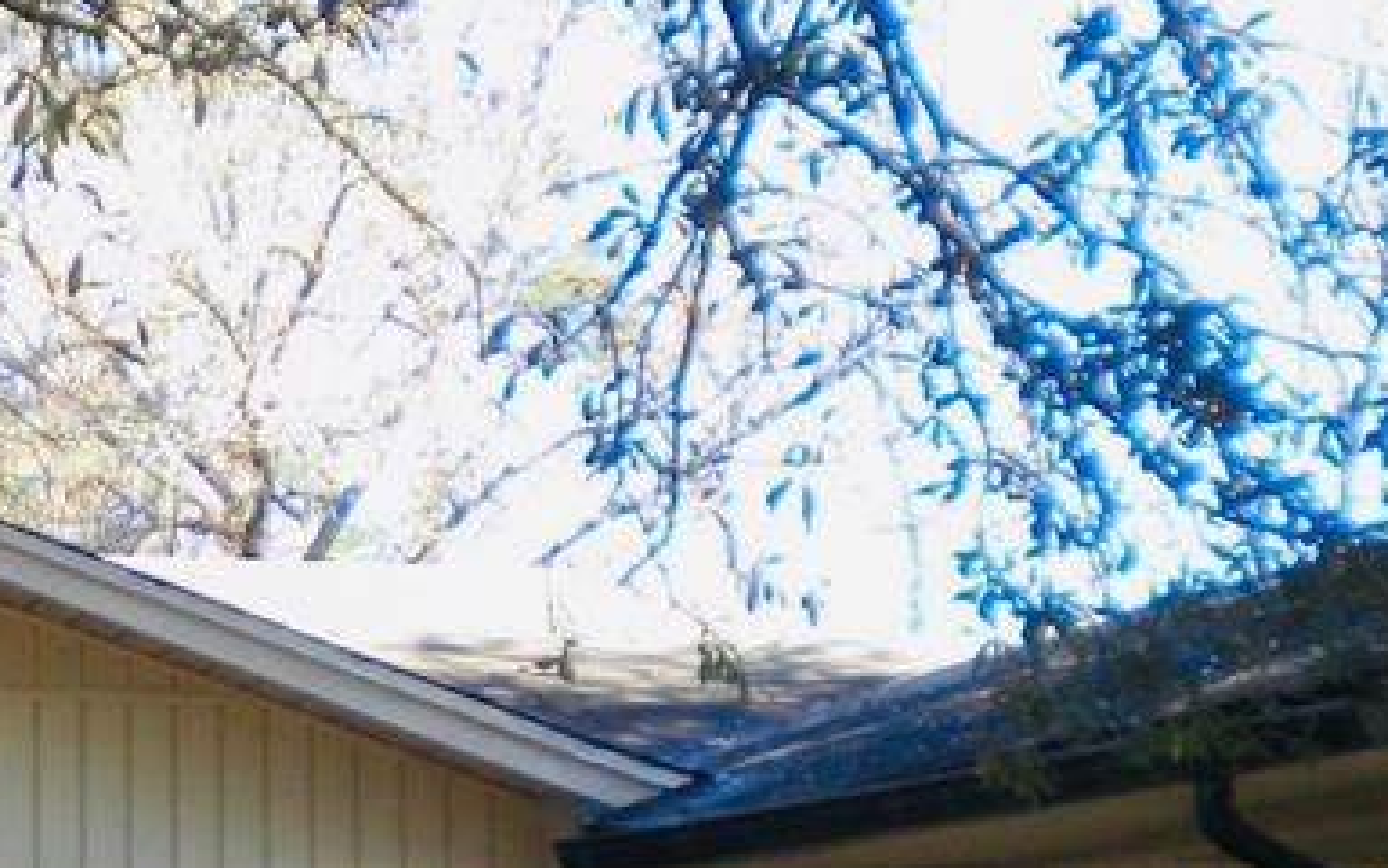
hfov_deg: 19.5
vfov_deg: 13.1
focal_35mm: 99
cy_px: 857
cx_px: -383
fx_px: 3745
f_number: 3.1
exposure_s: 1/115
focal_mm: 6.3
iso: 80
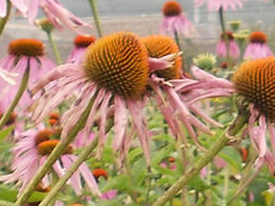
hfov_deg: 6.3
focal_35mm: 312
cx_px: 320
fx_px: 2479
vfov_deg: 4.7
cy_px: 450
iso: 80
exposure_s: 1/80
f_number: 4.3
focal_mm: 8.2
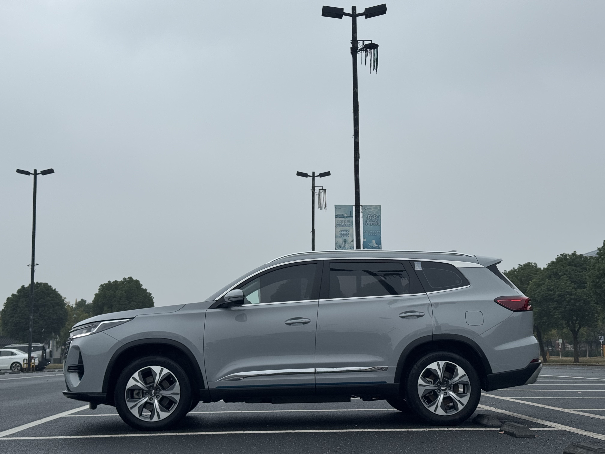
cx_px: 302
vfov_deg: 30.3
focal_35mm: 48
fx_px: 839
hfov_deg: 39.7
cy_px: 227
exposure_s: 1/1770
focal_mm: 6.76
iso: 64
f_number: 1.78
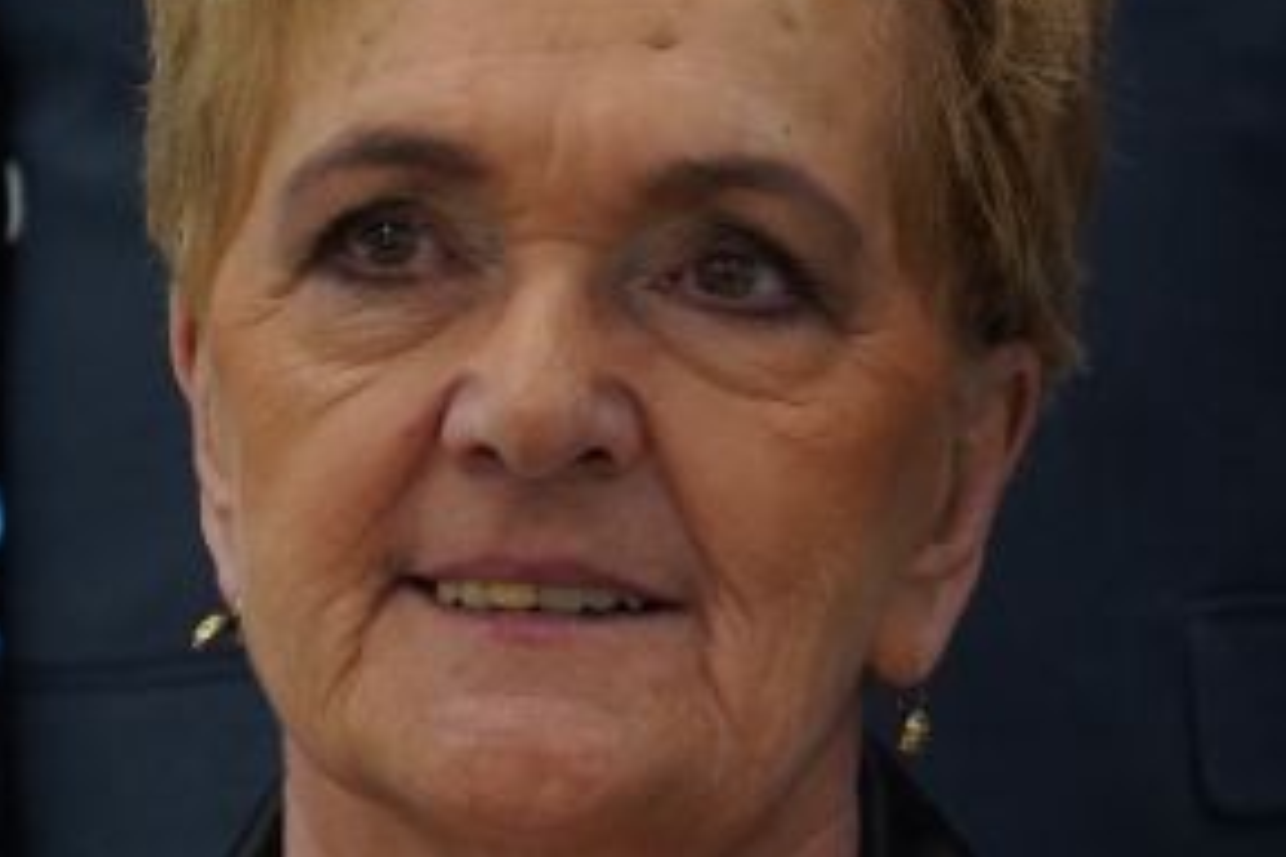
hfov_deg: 5.7
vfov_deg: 3.9
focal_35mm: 356
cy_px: 1087
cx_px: 1978
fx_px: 12716
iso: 1250
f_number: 4
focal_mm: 79
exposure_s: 1/125
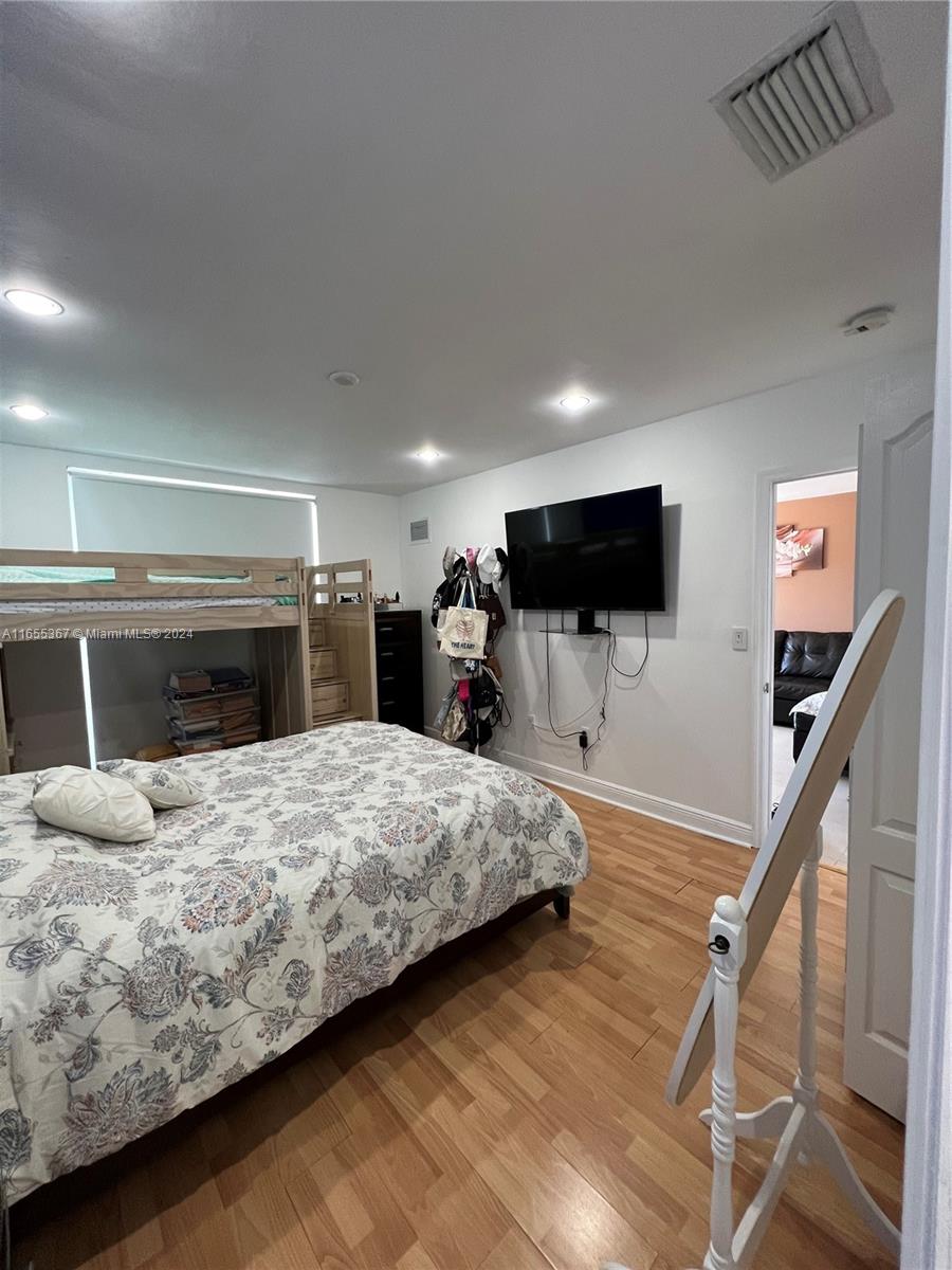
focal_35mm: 13
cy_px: 635
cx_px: 476
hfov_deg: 89.9
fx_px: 477
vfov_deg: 106.2
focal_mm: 1.57
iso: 200
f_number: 1.8
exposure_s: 1/60
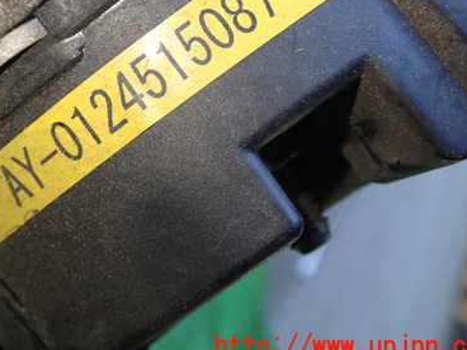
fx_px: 836
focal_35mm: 62
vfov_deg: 23.4
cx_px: 121
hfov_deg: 30.7
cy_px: 77
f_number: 2.7
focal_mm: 6.83
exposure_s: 1/50
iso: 200
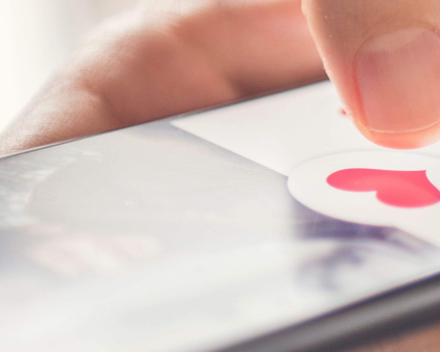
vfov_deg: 6.9
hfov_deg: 8.5
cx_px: 509
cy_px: 198
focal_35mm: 224
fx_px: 2917
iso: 400
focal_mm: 70
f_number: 2.8
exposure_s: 1/100
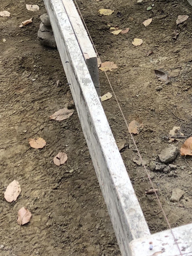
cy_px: -20
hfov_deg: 16.8
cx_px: 124
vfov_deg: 21.2
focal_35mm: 88
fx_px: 651
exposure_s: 1/393
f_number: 1.8
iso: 20
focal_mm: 3.99
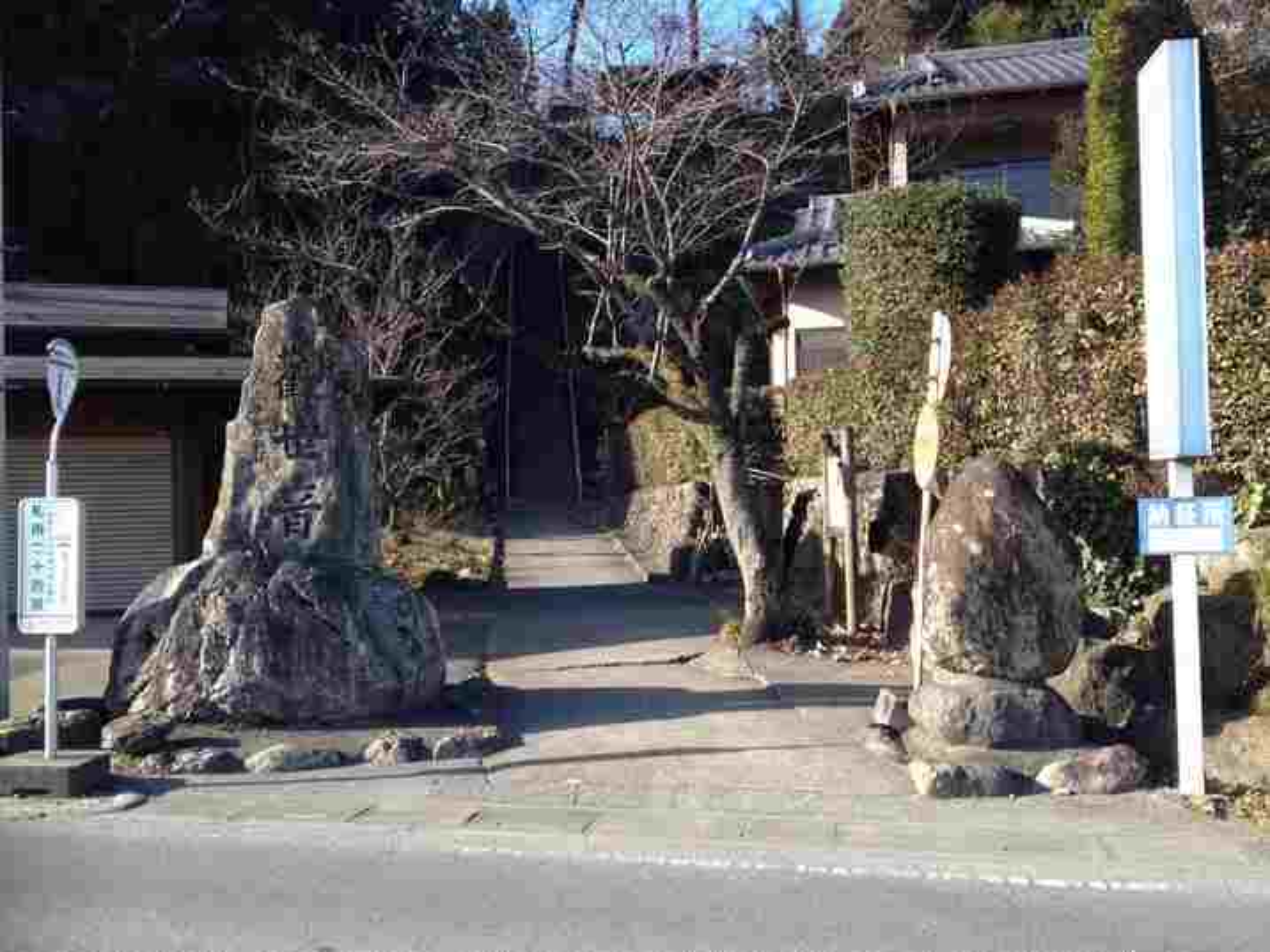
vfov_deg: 40.7
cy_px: 476
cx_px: 635
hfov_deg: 52.6
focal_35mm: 35
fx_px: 1284
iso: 50
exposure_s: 1/341
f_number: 2.4
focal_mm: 4.28
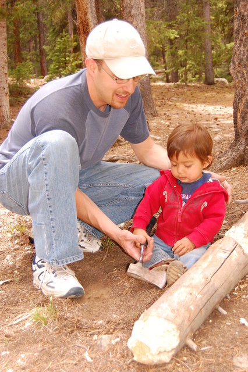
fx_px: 528
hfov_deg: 26.5
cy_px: 186
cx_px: 124
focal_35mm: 51
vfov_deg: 38.9
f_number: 4.5
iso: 400
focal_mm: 34
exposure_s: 1/160
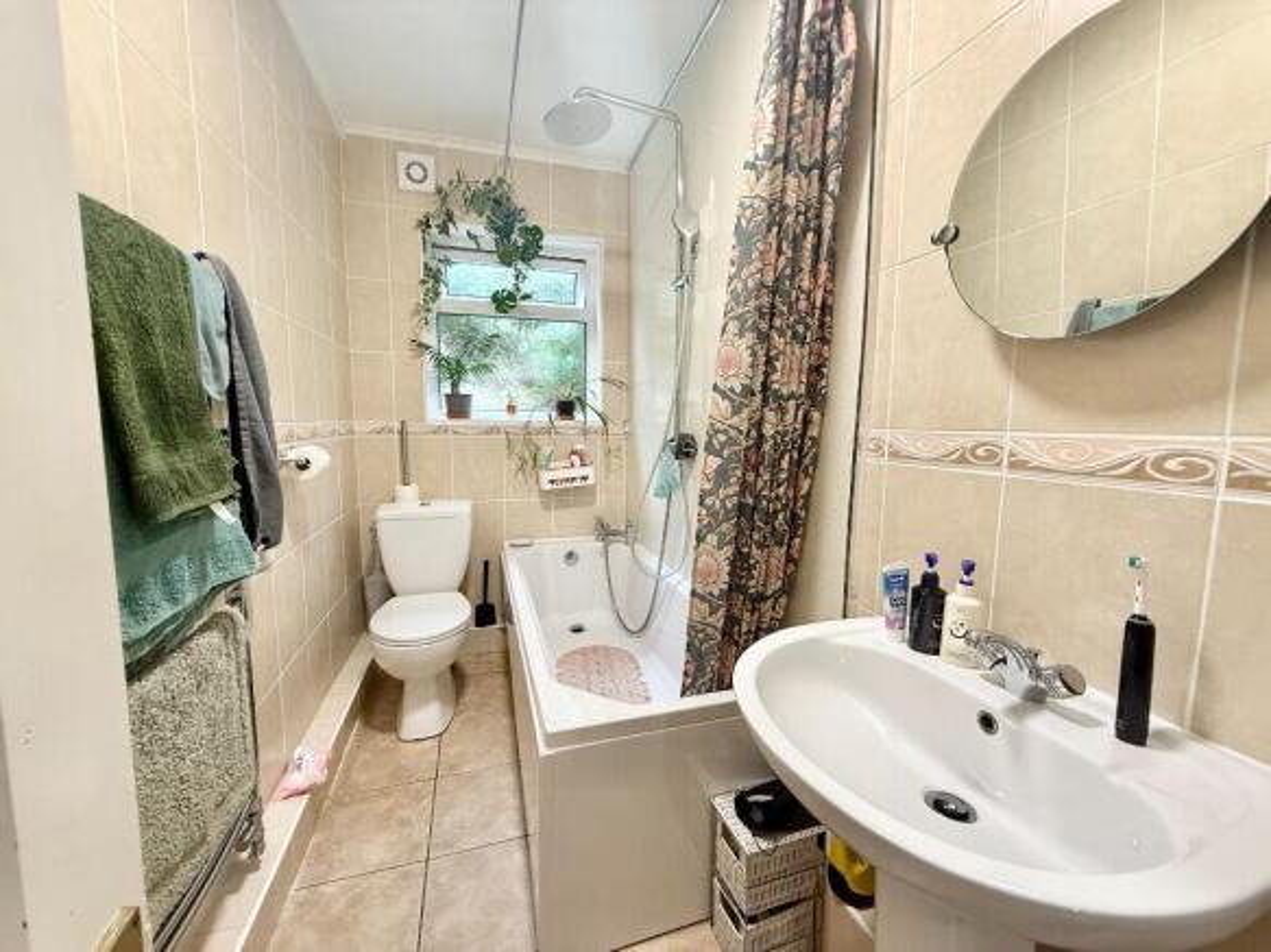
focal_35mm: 14
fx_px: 514
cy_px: 476
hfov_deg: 102.1
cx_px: 636
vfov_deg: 85.7
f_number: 2.2
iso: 200
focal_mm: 2.22
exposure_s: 1/50
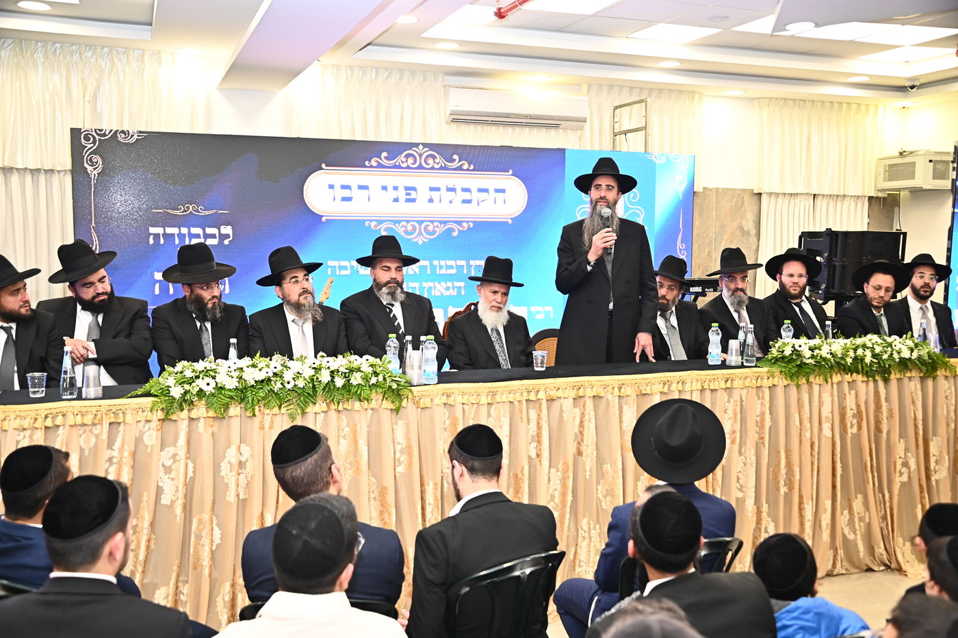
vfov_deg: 37.8
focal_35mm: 35
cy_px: 319
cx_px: 479
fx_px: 931
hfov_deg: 54.5
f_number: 4.5
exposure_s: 1/160
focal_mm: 35
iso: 1250
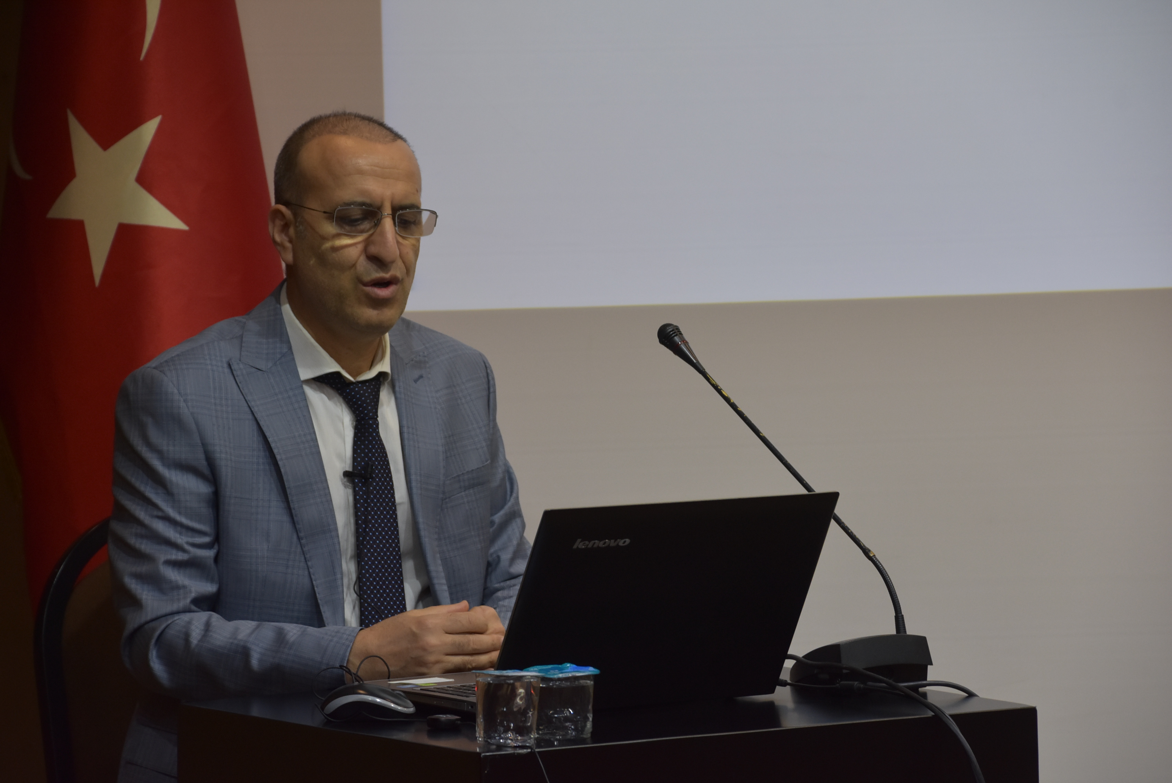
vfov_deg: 8.3
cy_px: 392
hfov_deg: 12.4
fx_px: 5376
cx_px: 586
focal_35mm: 165
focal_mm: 110
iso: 800
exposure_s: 1/60
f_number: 5.6
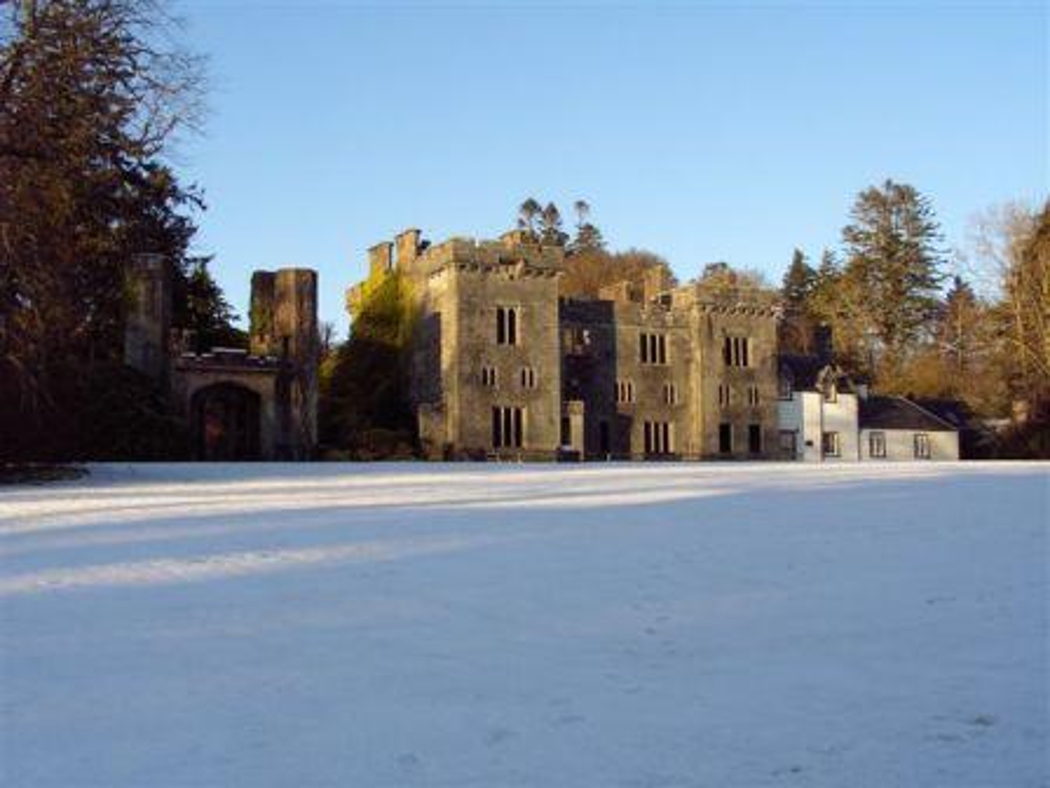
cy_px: 394
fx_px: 1304
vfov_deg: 33.6
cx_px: 525
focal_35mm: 43
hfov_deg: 43.9
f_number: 4.5
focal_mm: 6.6
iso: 70
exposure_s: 1/180
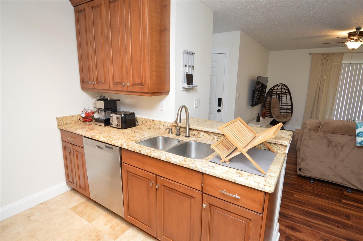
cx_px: 182
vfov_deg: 67.3
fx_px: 181
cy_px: 120
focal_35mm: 18
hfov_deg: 90.1
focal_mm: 12
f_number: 4
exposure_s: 1/60
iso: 800
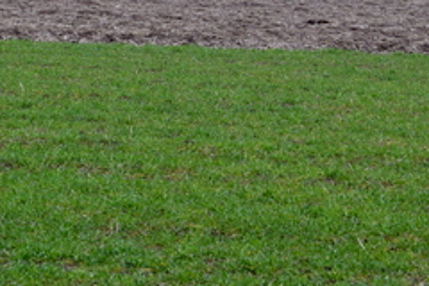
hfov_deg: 7.9
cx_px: 156
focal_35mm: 260
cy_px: -54
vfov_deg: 5.3
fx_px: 3098
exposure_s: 1/320
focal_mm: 52
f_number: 10
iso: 400
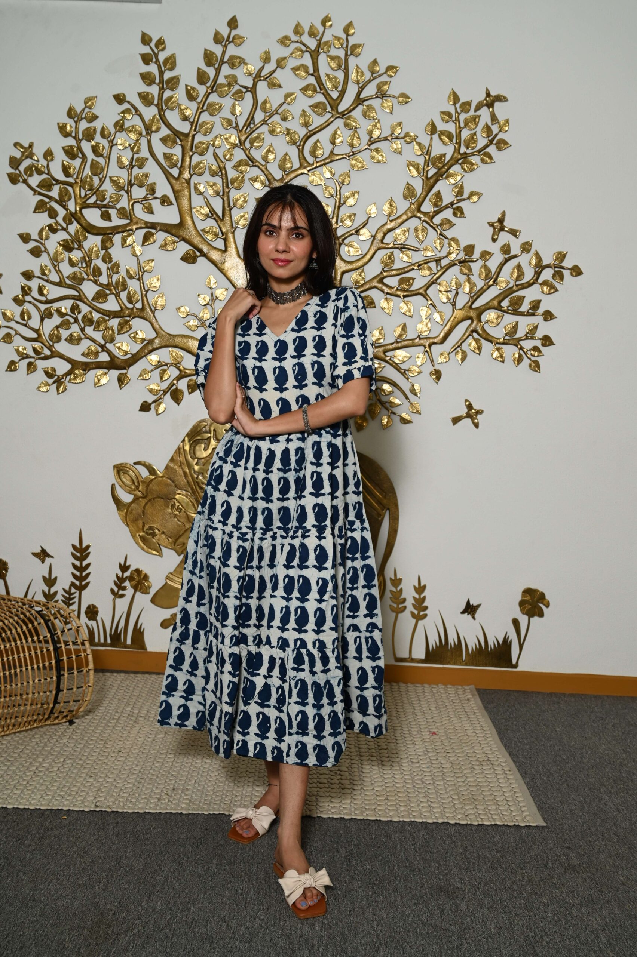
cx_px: 318
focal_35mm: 37
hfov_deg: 35.9
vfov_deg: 51.9
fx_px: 983
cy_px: 478
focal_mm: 37
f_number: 6.3
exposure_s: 1/160
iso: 400
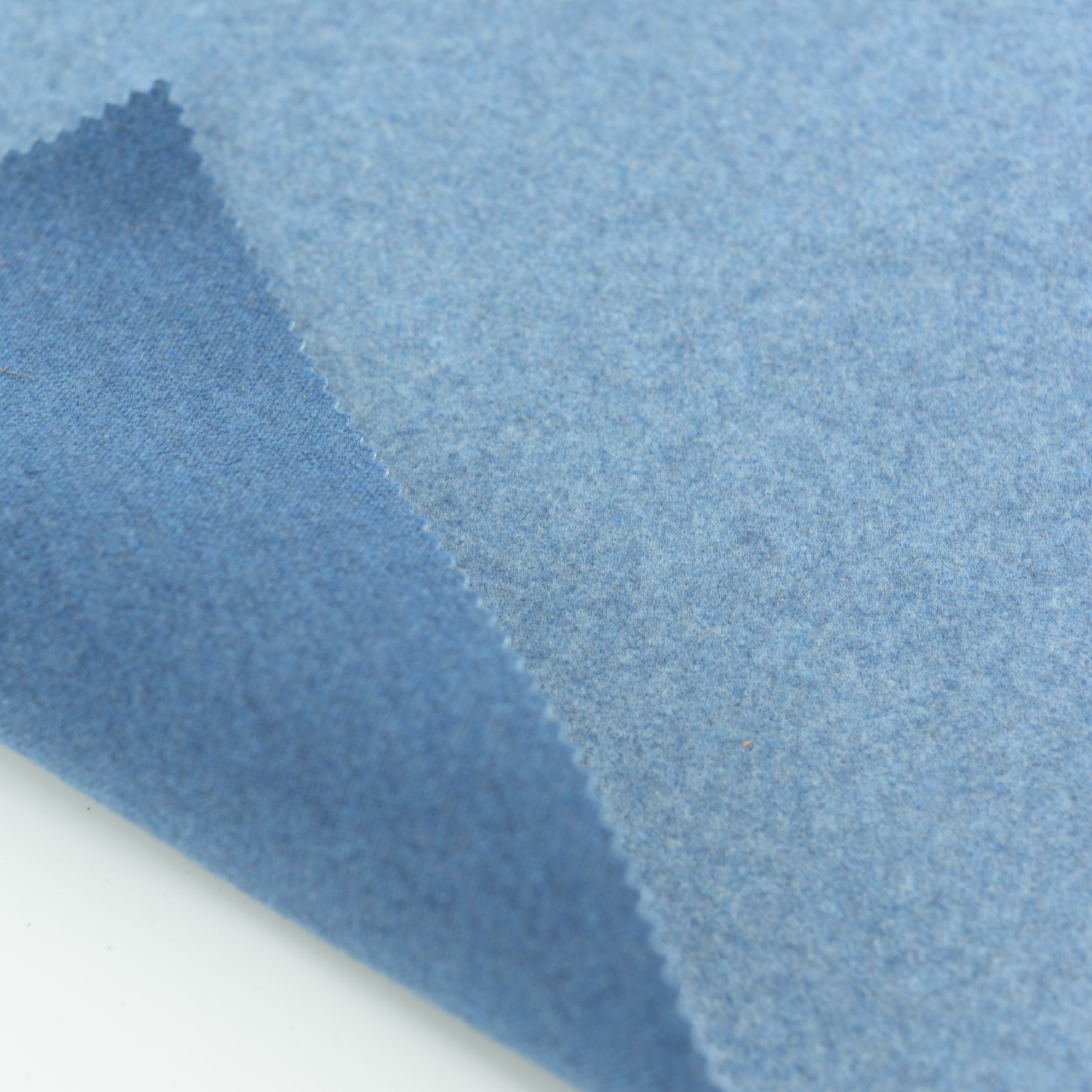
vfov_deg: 26.9
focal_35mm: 64
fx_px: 2284
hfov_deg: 26.8
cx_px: 383
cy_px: 548
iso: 100
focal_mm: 50
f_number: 3.5
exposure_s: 1/80
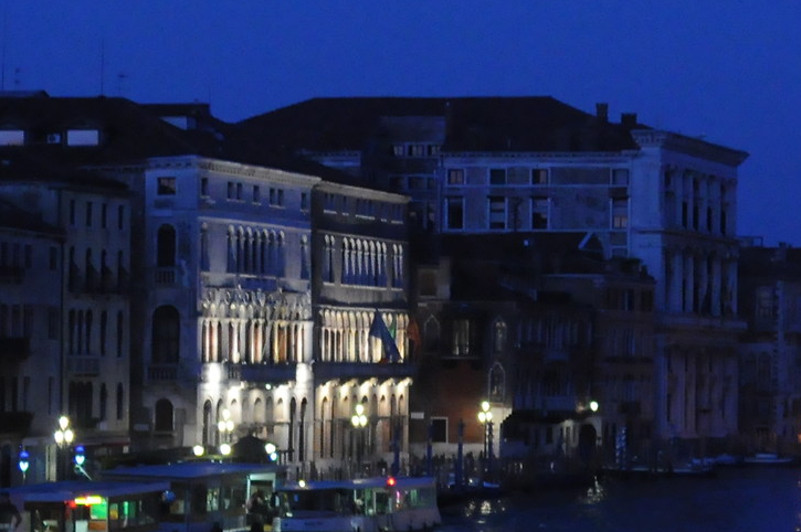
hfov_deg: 14.7
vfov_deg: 9.8
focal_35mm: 139
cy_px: 309
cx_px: 547
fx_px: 3090
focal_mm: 28
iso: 2000
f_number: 2.8
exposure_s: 1/50
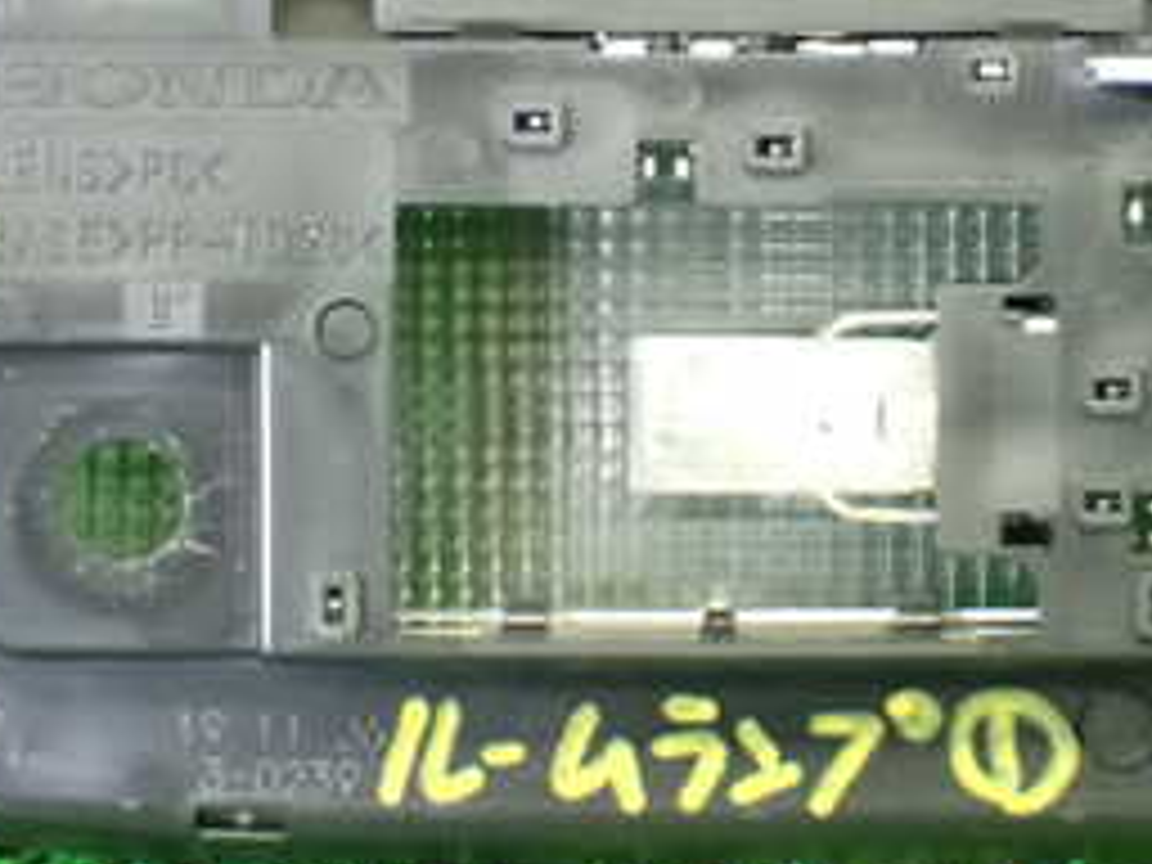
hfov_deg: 12.6
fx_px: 5225
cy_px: 288
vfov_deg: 9.4
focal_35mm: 157
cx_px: 778
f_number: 3.8
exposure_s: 1/50
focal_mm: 11.88
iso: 1600
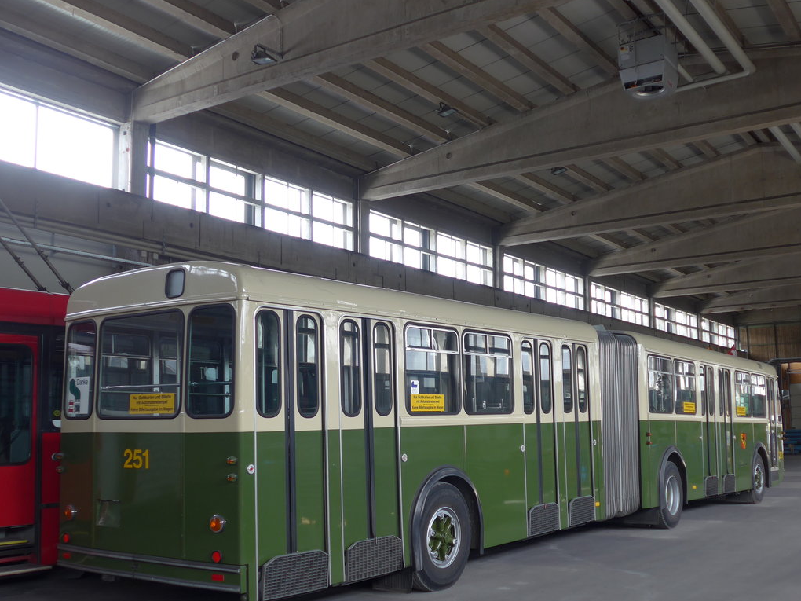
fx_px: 926
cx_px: 382
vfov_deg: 35.9
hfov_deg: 46.8
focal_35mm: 40
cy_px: 344
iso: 80
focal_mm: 7
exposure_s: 1/80
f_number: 2.3
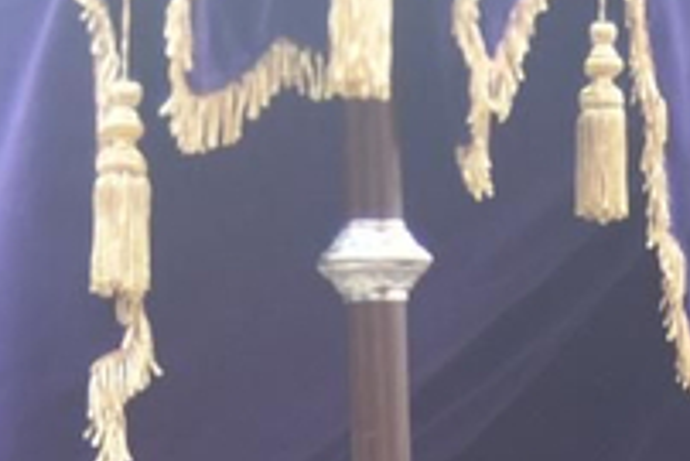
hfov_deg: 8.9
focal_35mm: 230
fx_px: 4411
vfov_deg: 5.7
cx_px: 536
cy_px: 1287
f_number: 5.6
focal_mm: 29
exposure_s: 1/320
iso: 720
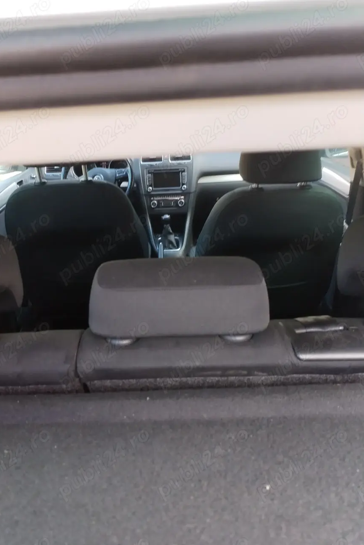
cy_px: 270
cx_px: 153
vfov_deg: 65.5
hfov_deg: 46.2
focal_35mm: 28
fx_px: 425
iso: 128
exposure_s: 1/50
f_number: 1.8
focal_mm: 4.75
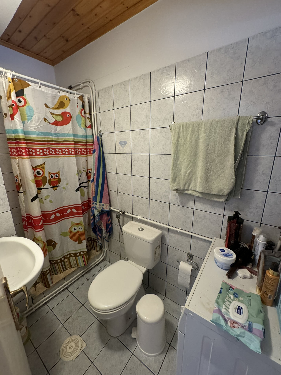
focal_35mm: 14
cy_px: 188
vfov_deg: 102.1
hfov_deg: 85.7
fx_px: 152
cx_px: 140
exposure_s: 1/50
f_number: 2.2
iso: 320
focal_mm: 2.22
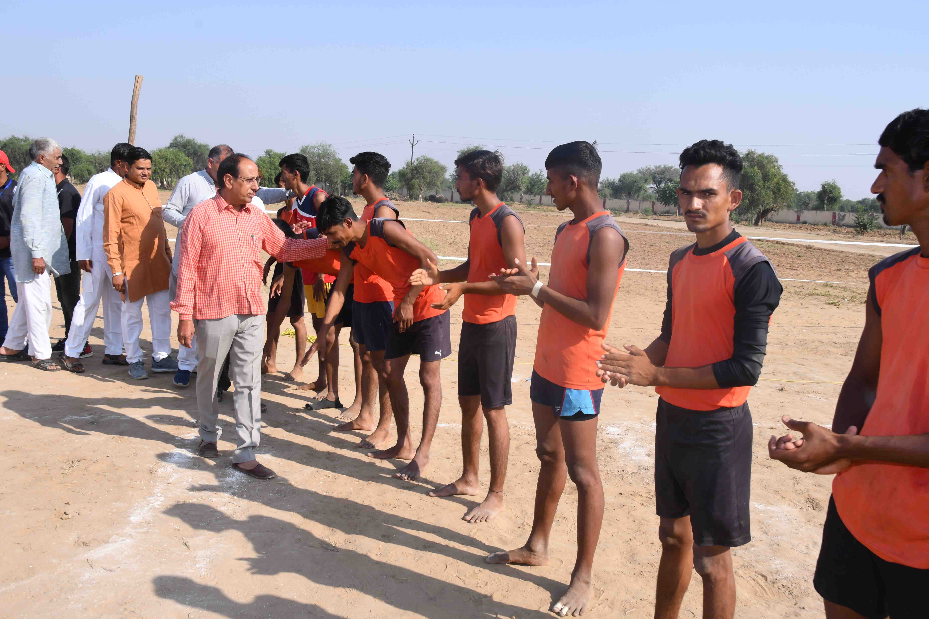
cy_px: 310
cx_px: 464
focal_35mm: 33
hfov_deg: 57.2
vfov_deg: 40.0
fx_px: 852
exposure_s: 1/200
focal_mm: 22
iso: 250
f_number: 14
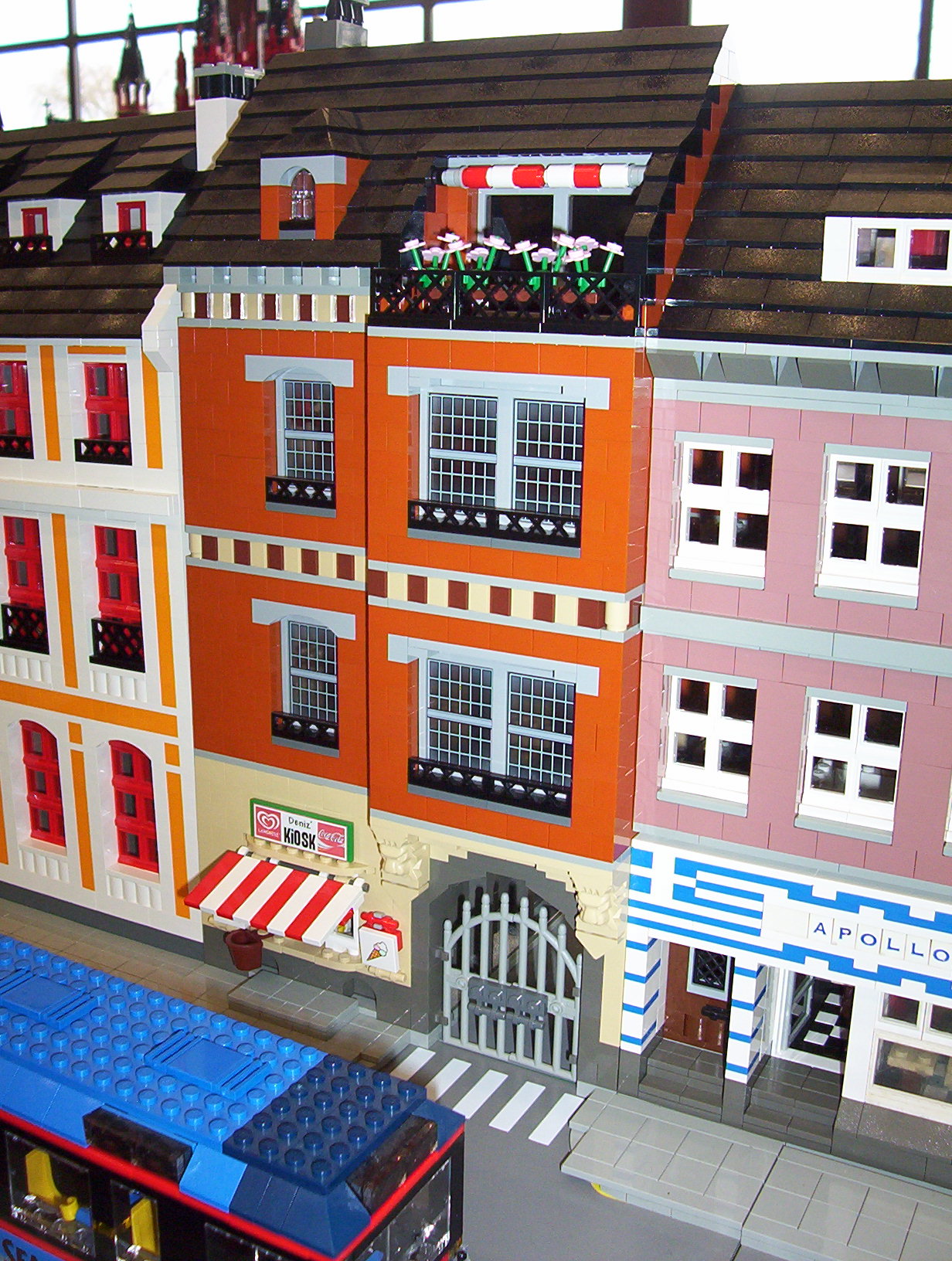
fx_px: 1570
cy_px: 630
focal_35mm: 43
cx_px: 476
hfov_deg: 33.7
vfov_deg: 43.8
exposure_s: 1/60
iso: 140
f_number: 2.73
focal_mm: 5.77
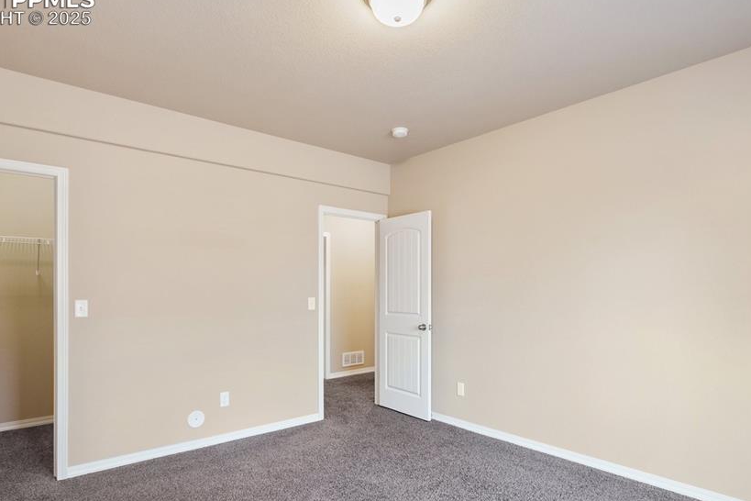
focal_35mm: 20
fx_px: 417
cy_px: 287
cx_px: 381
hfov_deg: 84.0
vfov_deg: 61.6
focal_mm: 16
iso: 250
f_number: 10
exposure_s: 2
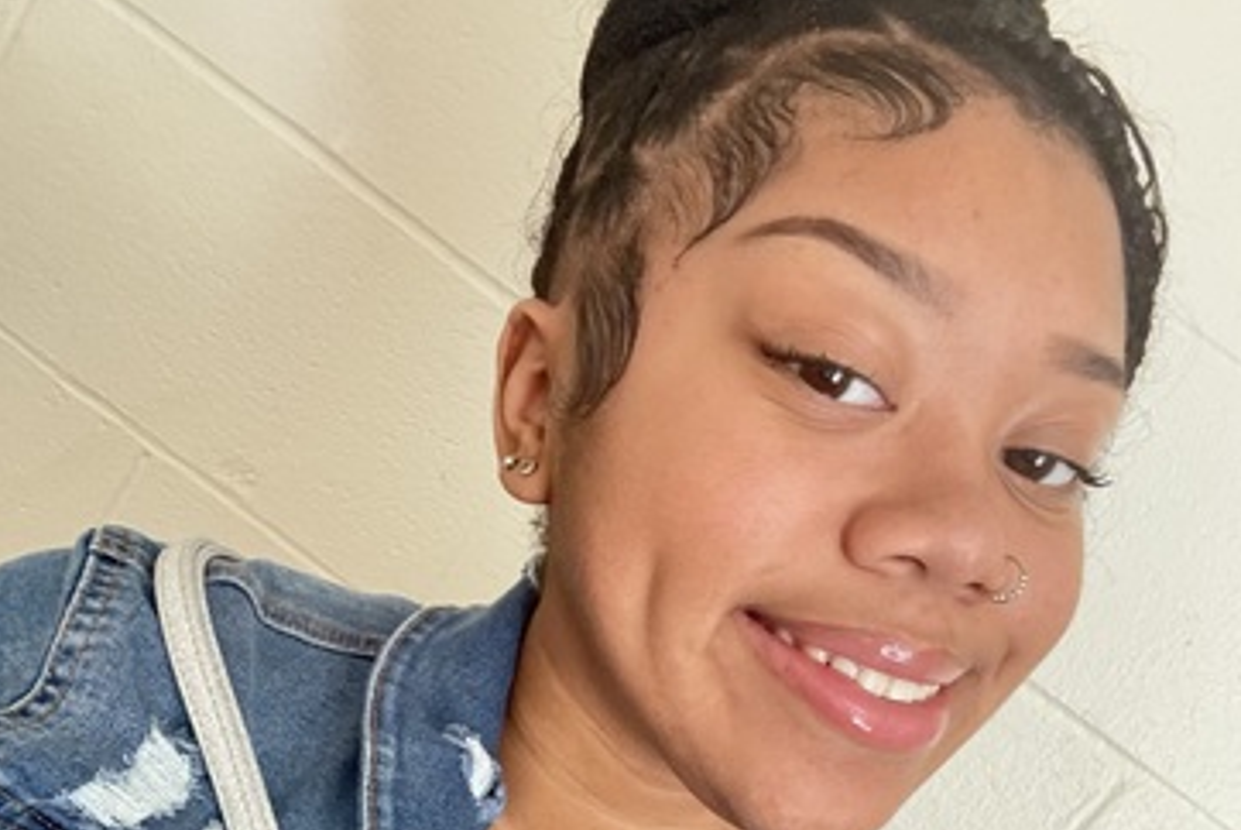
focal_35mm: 33
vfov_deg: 37.2
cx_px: 609
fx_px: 1138
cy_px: 765
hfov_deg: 57.2
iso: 640
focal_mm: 2.69
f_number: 1.9
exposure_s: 1/27
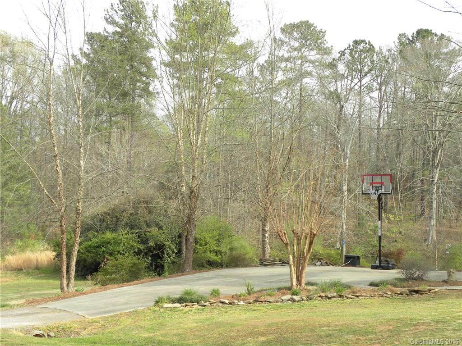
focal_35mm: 58
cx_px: 231
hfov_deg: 33.2
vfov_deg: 25.2
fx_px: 774
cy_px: 173
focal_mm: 10.3
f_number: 4
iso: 64
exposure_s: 1/150
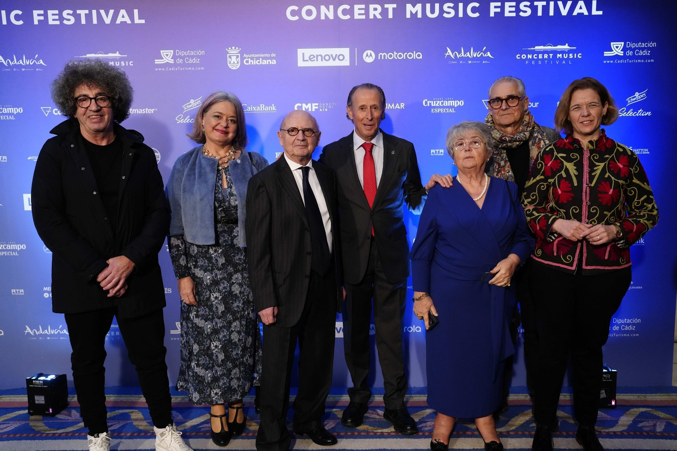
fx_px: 658
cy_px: 226
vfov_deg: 37.8
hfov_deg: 54.4
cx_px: 338
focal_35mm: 35
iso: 3200
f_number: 3.5
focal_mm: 35
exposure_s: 1/125
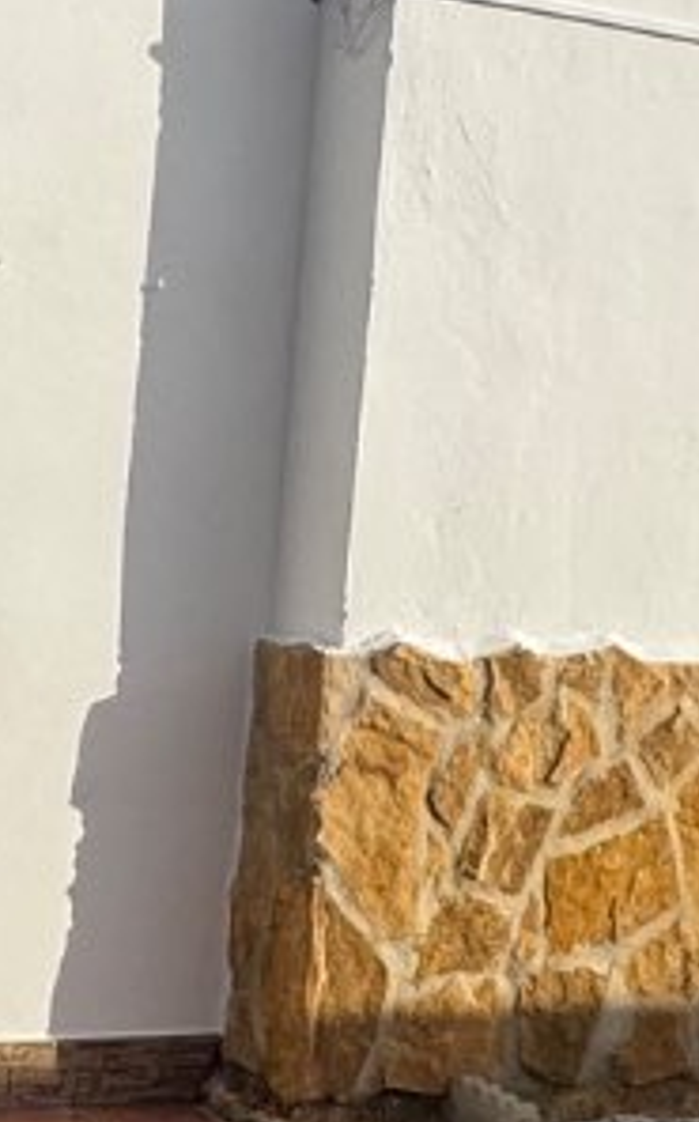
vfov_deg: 27.5
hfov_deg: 17.0
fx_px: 2292
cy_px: 512
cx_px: 30
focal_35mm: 75
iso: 40
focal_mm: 2.22
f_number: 2.2
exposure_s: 1/3906
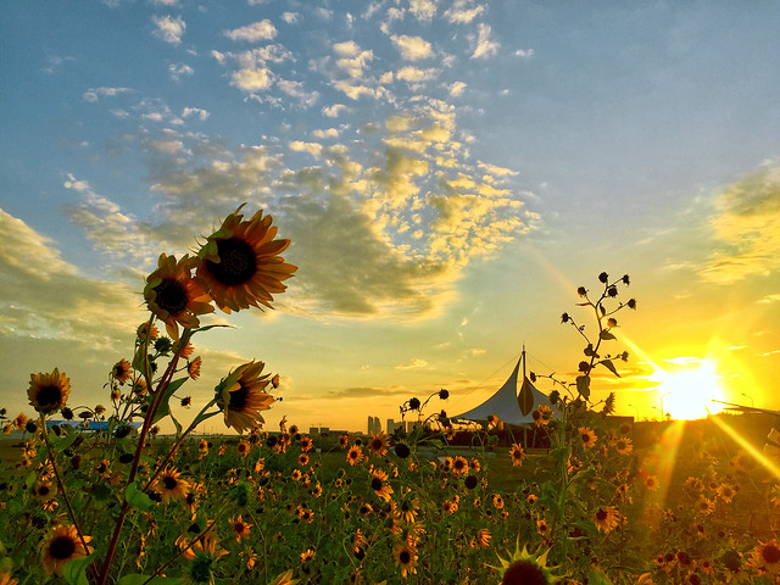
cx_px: 390
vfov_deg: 48.2
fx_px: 653
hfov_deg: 61.7
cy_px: 292
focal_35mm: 29
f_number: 2.2
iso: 32
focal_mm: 4.15
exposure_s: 1/2198
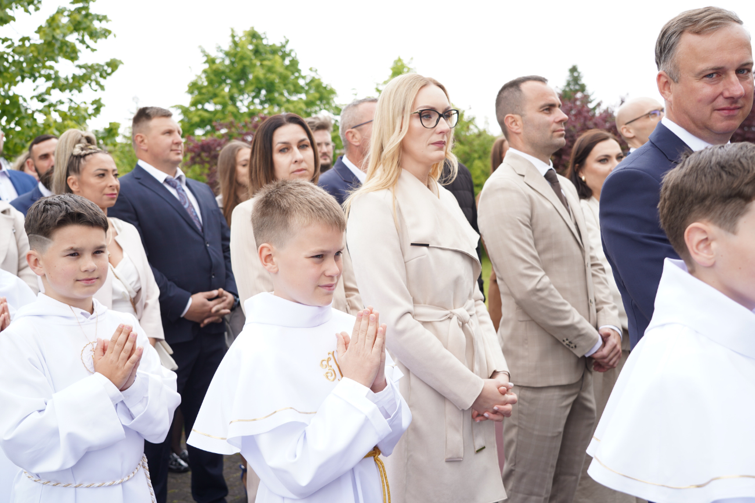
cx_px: 378
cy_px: 252
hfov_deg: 53.1
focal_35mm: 36
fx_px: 755
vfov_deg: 36.9
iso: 100
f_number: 5
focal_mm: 36
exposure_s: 1/100
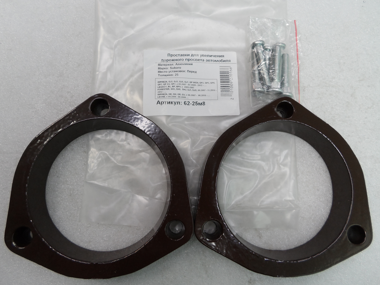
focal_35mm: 25
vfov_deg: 54.9
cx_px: 190
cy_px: 142
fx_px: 274
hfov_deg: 69.4
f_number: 2.5
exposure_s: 1/30
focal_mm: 4.5
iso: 80
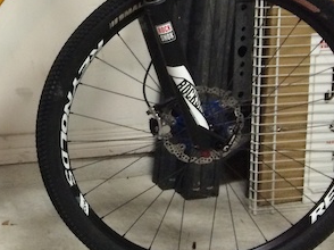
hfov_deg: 22.6
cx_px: -76
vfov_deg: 18.4
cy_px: 35
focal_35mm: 79
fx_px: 762
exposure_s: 1/24
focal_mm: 4.15
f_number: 2.2
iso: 320
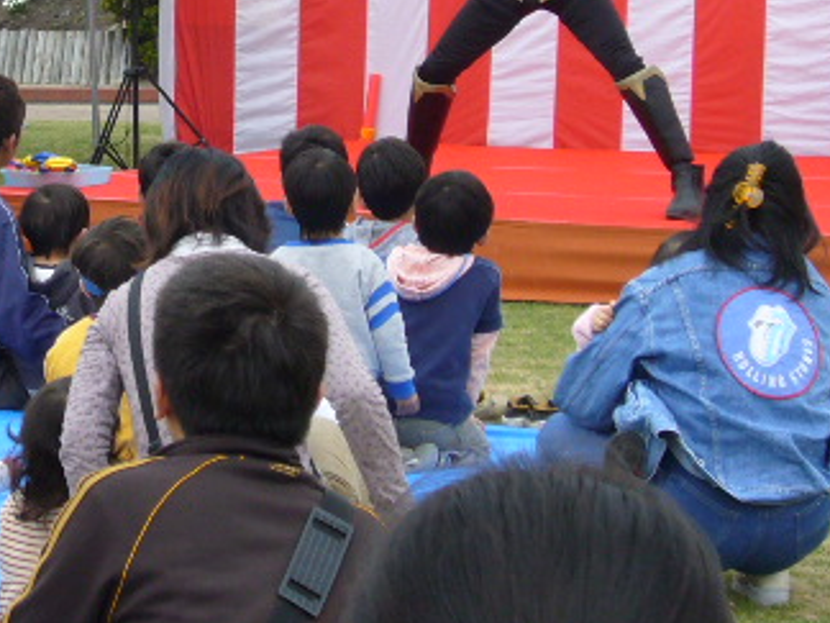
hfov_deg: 11.5
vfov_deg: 8.7
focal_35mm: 170
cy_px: 144
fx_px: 4076
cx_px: 41
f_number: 4.1
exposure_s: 1/250
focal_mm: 10.3
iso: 80
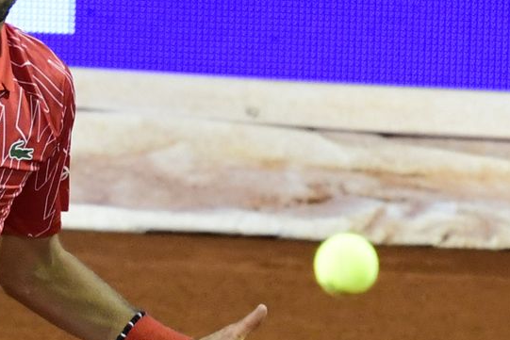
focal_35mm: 739
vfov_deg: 1.9
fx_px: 10471
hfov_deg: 2.8
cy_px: 342
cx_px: 10
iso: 1600
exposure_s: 1/400
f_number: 4
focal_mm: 200
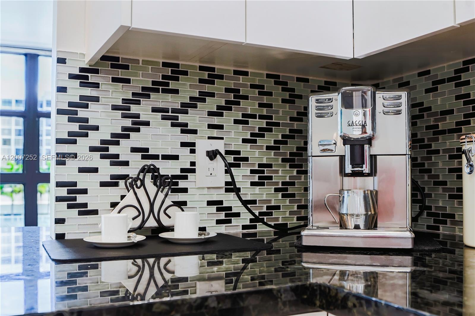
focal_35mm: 35
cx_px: 238
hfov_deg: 54.4
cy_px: 158
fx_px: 462
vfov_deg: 37.8
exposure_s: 1/800
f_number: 5
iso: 640
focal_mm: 35
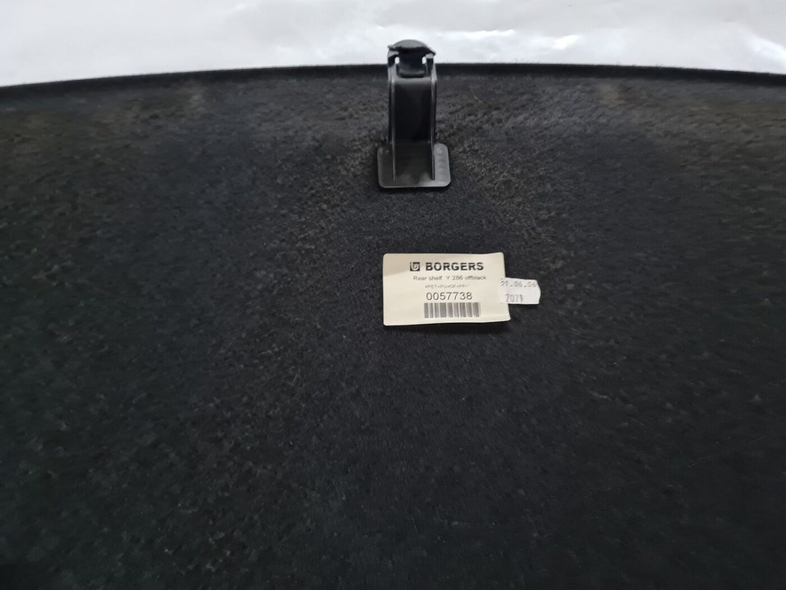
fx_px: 590
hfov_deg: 67.3
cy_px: 295
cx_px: 393
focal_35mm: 26
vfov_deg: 53.1
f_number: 1.8
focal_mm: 5.4
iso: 800
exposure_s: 1/25
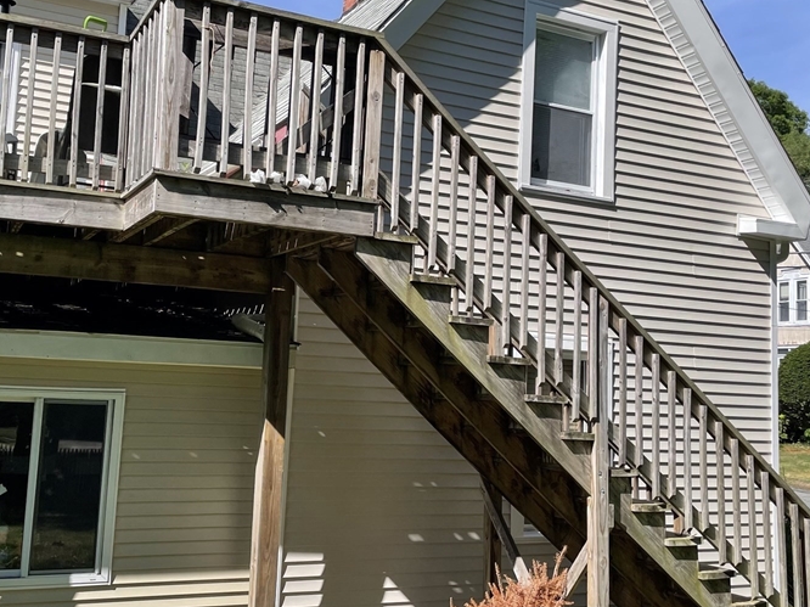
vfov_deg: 35.9
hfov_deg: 46.7
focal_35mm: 40
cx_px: 345
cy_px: 282
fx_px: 936
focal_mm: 4.2
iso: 32
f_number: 1.6
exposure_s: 1/2212
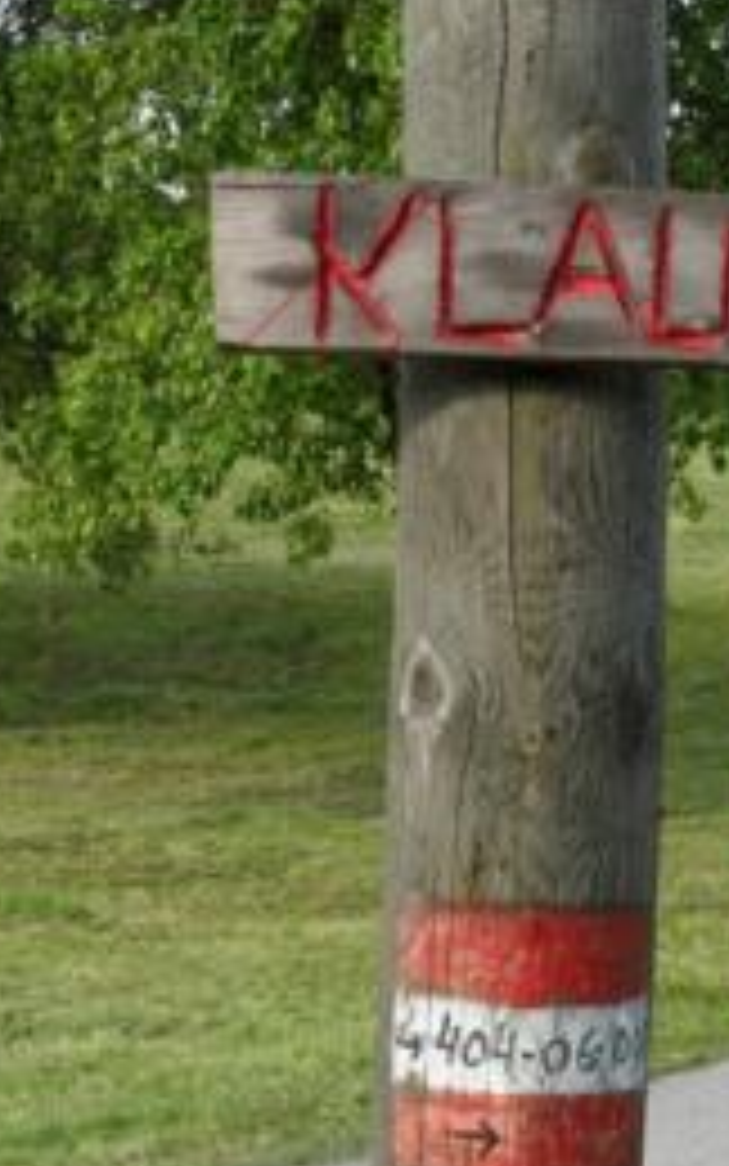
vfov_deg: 28.4
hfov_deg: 18.0
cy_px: 788
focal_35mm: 72
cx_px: 526
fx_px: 2287
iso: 80
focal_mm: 6.5
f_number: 3.6
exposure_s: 1/250
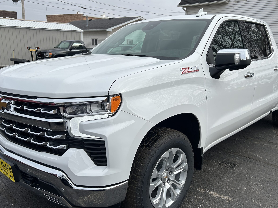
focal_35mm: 32
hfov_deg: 56.8
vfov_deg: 44.0
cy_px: 122
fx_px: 257
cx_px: 146
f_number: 1.5
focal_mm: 5.7
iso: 50
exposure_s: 1/4274
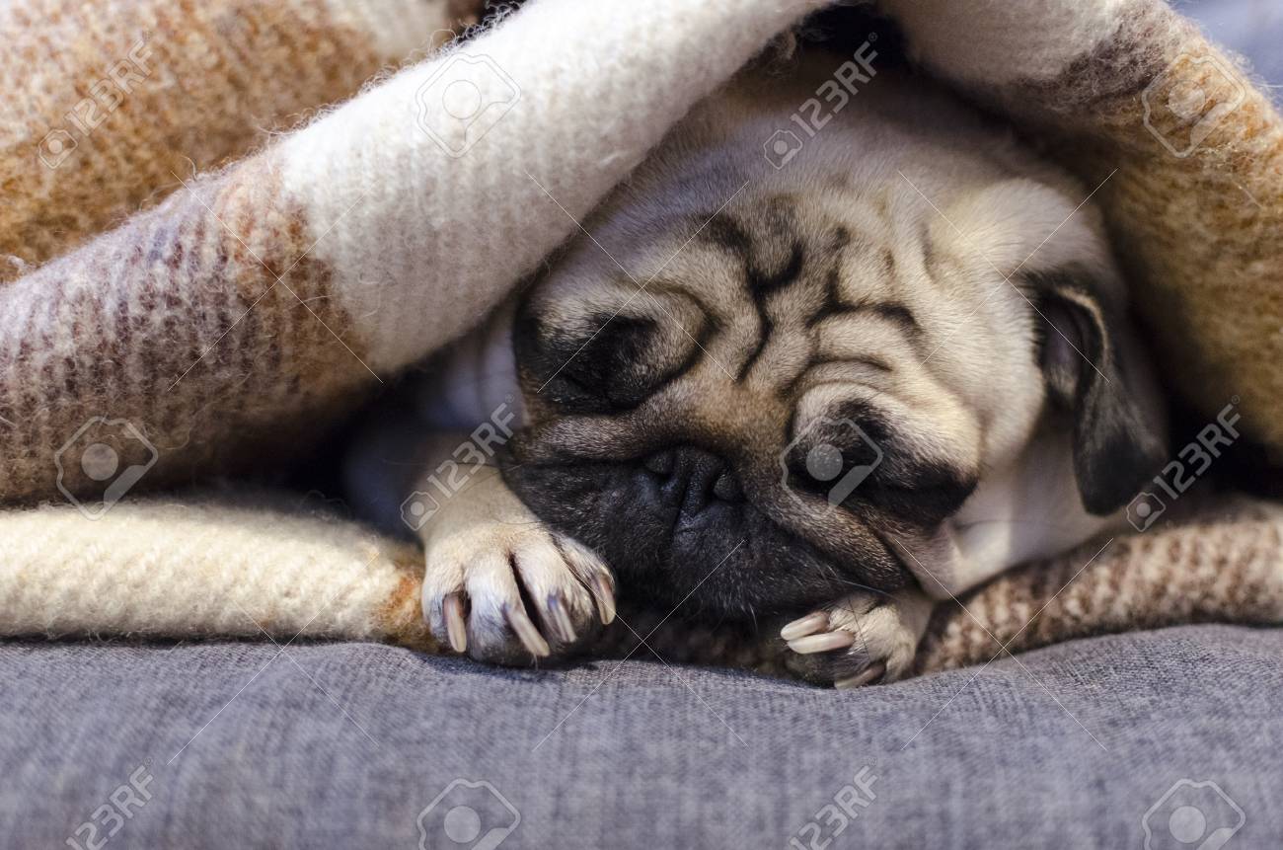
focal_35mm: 52
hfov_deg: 37.9
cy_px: 425
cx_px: 642
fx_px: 1867
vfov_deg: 25.6
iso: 1600
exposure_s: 1/50
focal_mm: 35
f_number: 2.5
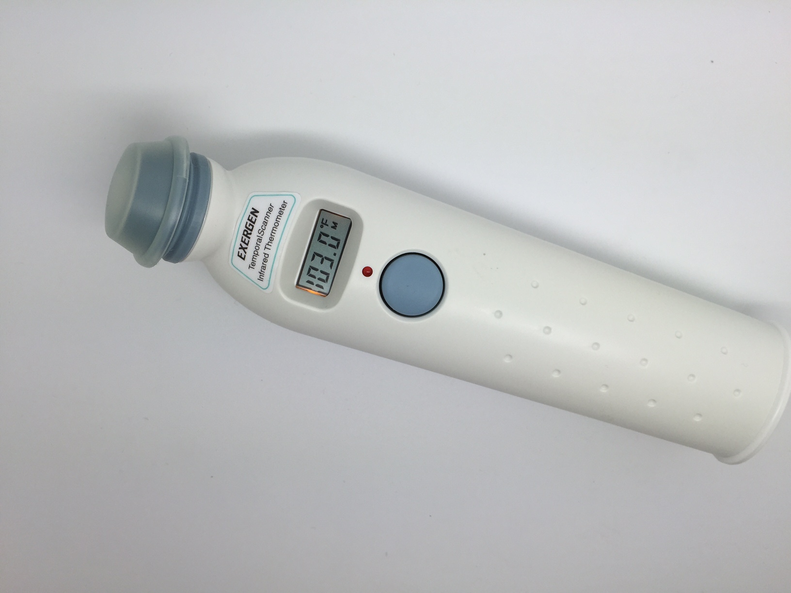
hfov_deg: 61.7
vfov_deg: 48.2
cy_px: 296
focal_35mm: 29
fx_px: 663
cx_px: 396
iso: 32
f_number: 2.2
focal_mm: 4.15
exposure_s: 1/373
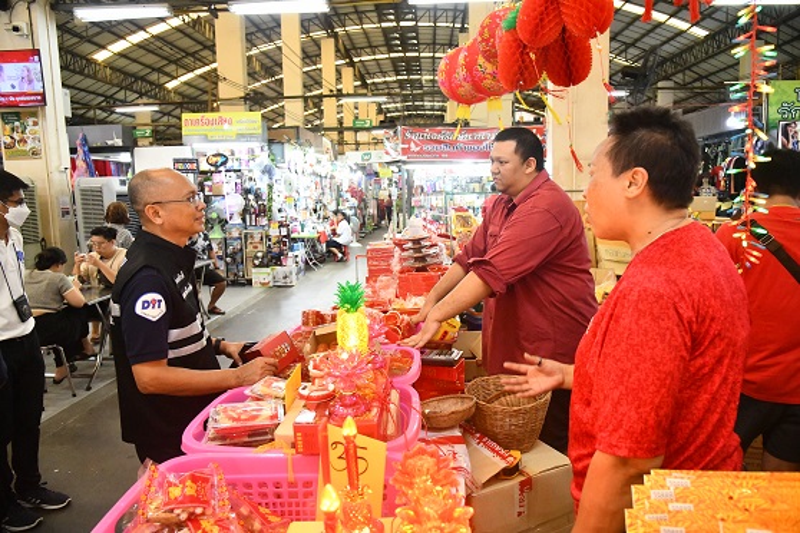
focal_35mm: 24
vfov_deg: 53.1
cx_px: 400
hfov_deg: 73.7
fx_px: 533
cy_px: 266
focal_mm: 24
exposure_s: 1/250
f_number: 6.3
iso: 16000
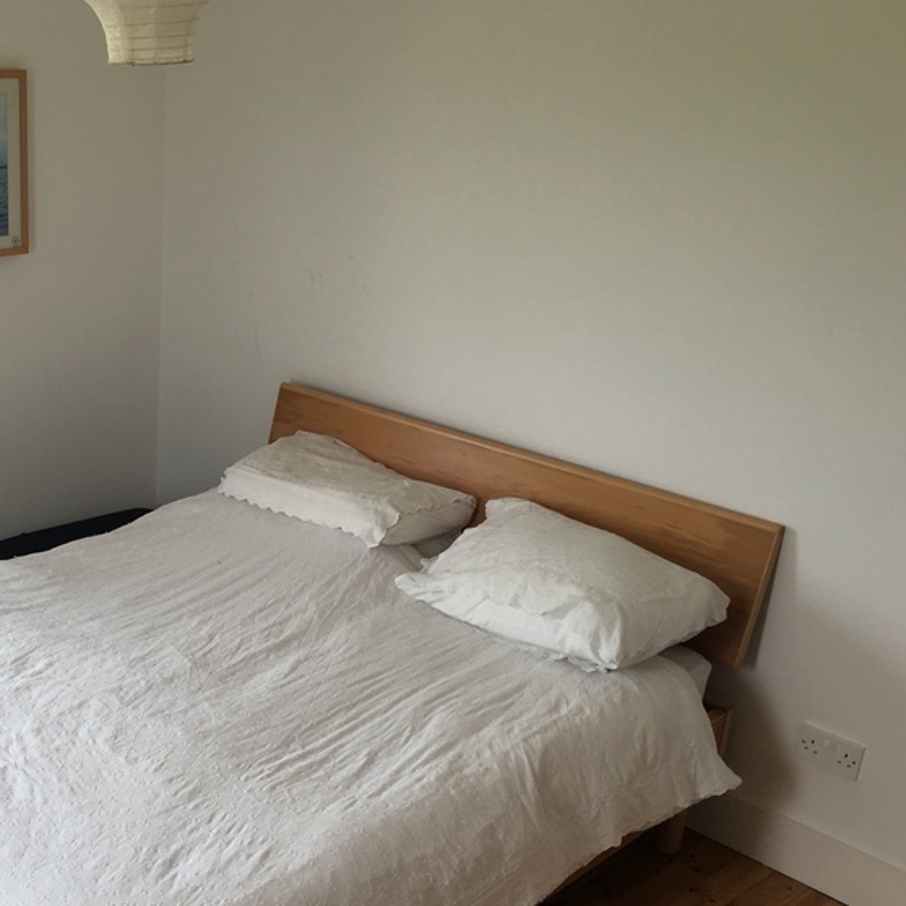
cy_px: 596
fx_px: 1392
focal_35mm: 47
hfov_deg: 34.5
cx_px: 130
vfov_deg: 35.7
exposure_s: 1/50
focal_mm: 4.15
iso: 25
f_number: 2.2
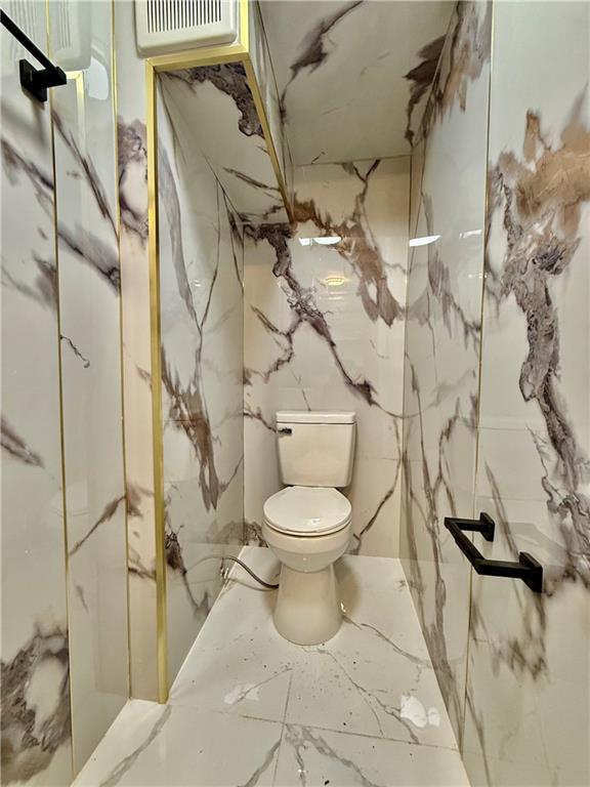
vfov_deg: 102.1
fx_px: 318
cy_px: 394
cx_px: 295
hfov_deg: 85.7
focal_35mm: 14
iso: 320
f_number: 2.2
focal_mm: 2.22
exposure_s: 1/60
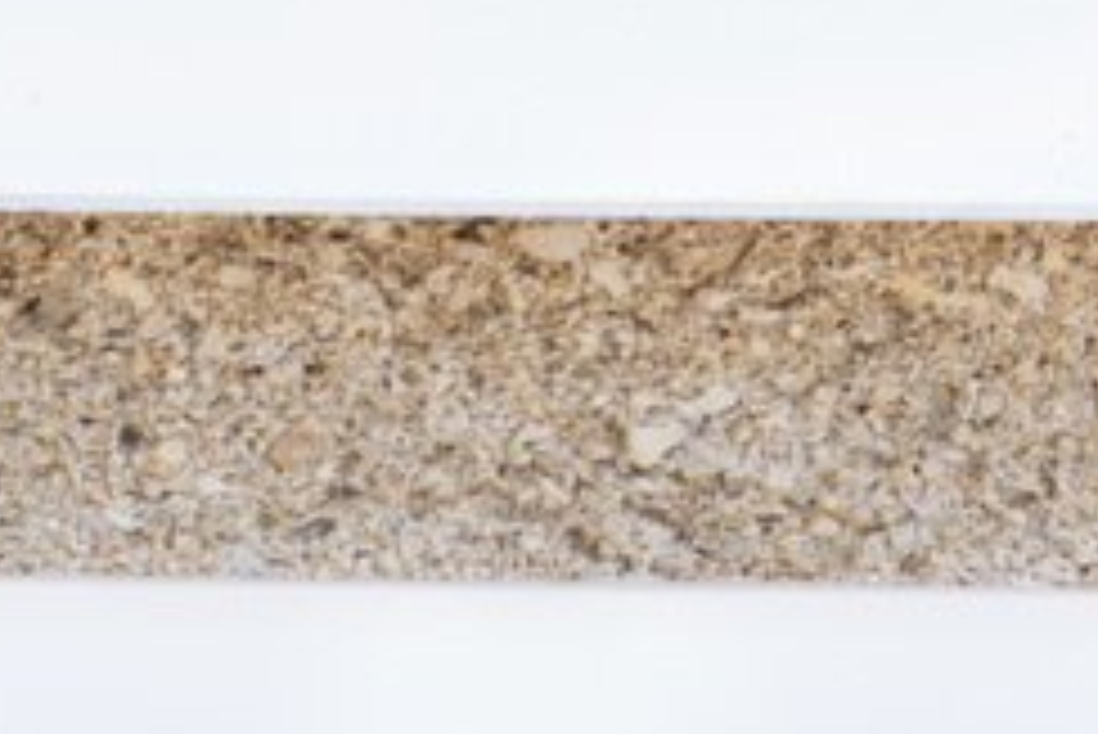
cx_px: 1084
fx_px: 13397
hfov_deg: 4.7
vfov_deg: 3.1
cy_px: -1160
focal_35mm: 439
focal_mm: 67
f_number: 2.8
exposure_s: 1/200
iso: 50
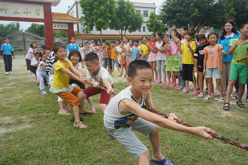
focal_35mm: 28
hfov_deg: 64.6
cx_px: 124
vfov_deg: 45.7
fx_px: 196
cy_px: 82
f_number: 4.5
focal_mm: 19
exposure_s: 1/320
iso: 100
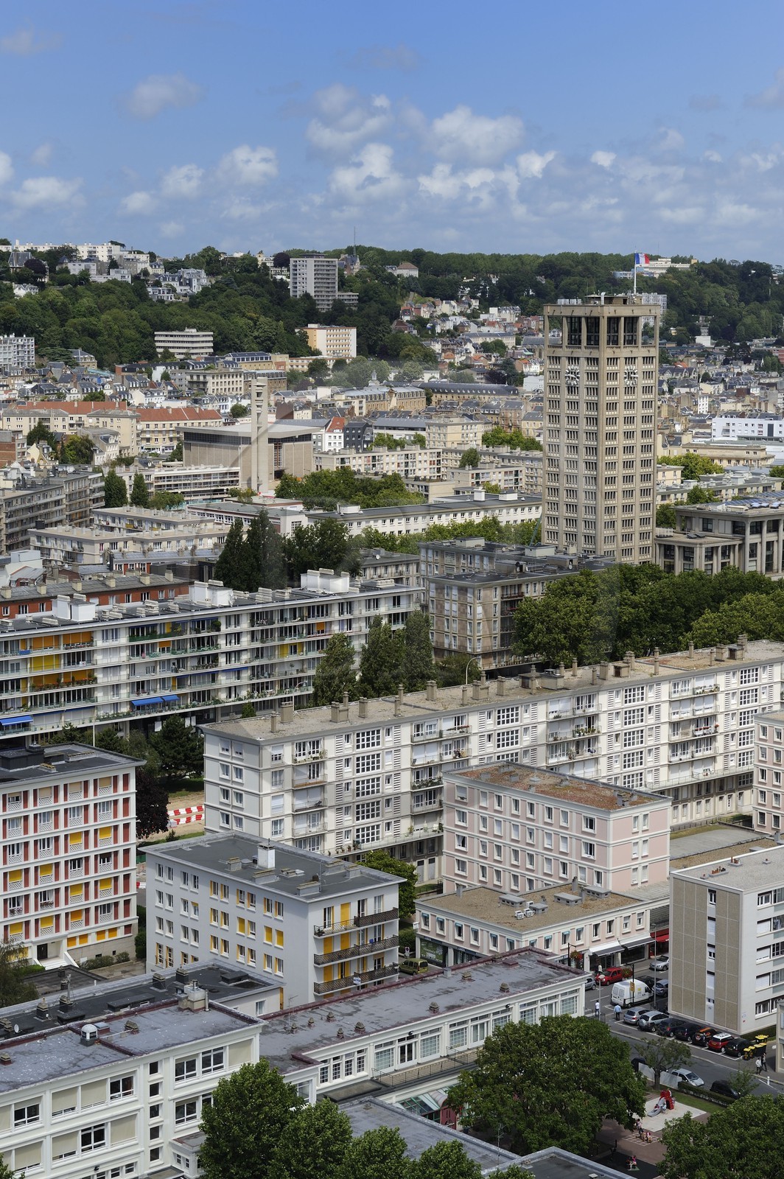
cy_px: 590
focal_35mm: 70
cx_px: 392
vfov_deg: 28.9
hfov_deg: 19.4
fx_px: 2290
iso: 200
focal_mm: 70
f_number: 13
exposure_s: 1/250
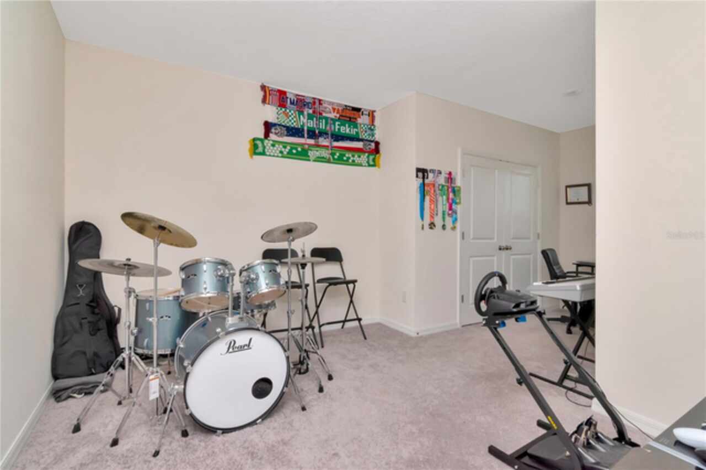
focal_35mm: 16
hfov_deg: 95.0
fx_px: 323
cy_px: 235
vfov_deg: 72.0
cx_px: 353
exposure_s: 1/200
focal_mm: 11
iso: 1000
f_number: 13
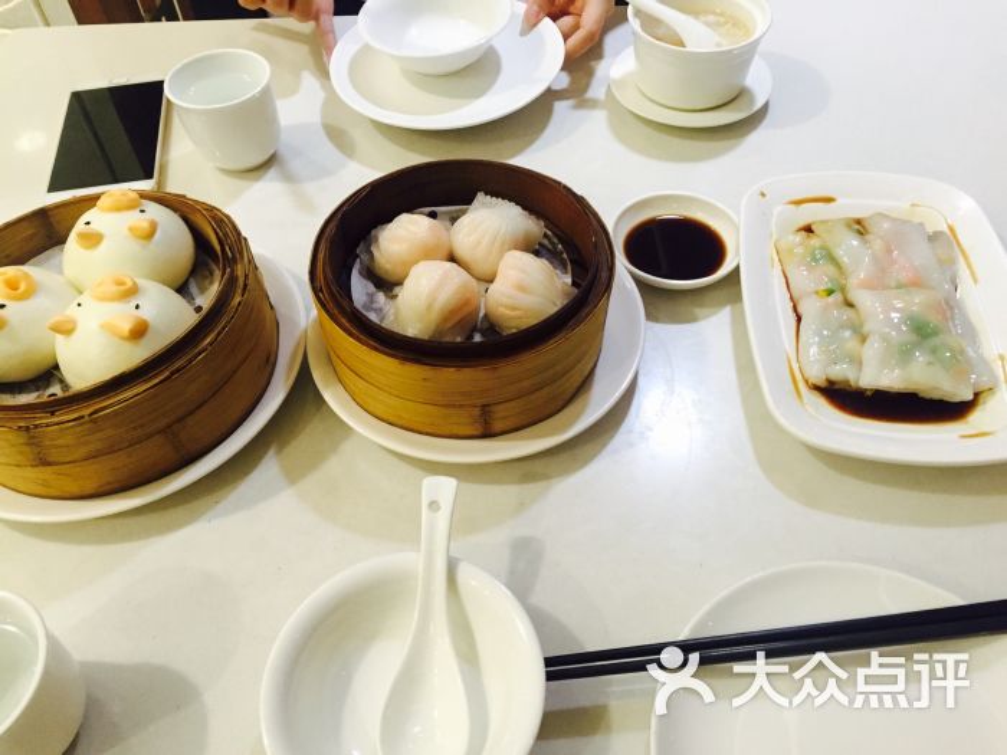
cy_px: 378
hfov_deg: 61.7
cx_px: 504
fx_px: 844
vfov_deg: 48.2
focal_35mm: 29
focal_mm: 4.15
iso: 160
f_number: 2.2
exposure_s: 1/30
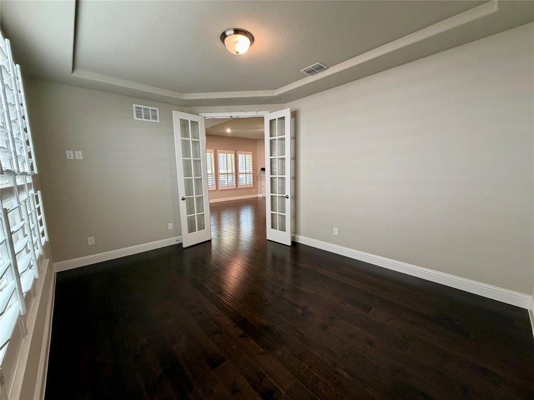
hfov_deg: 102.1
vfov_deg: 85.7
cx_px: 267
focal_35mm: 14
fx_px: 216
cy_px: 200
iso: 200
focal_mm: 2.22
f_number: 2.2
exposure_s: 1/60
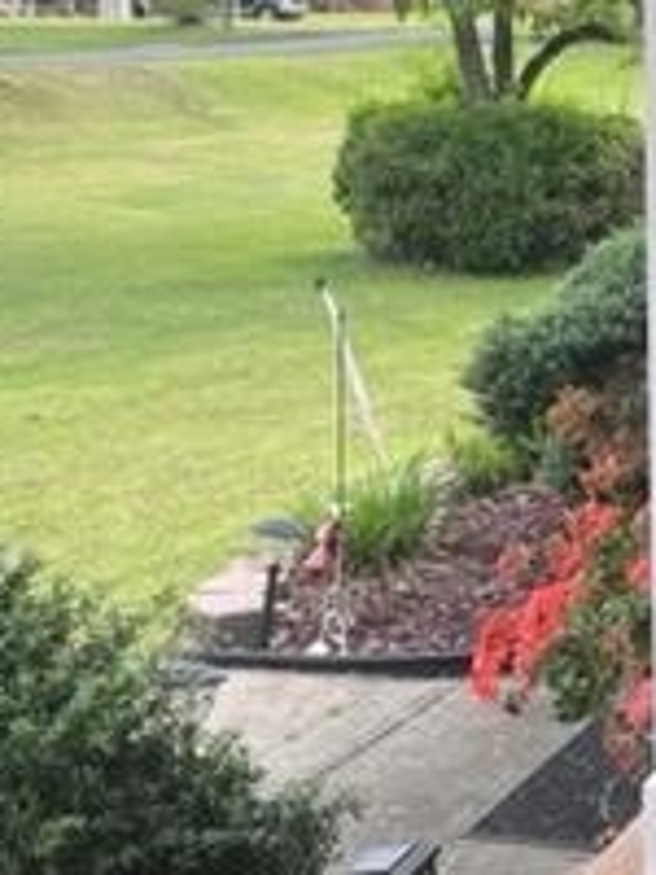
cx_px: 739
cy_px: 560
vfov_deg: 23.5
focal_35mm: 83
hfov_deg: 17.1
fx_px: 2097
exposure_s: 1/483
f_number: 1.6
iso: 32
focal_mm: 4.2
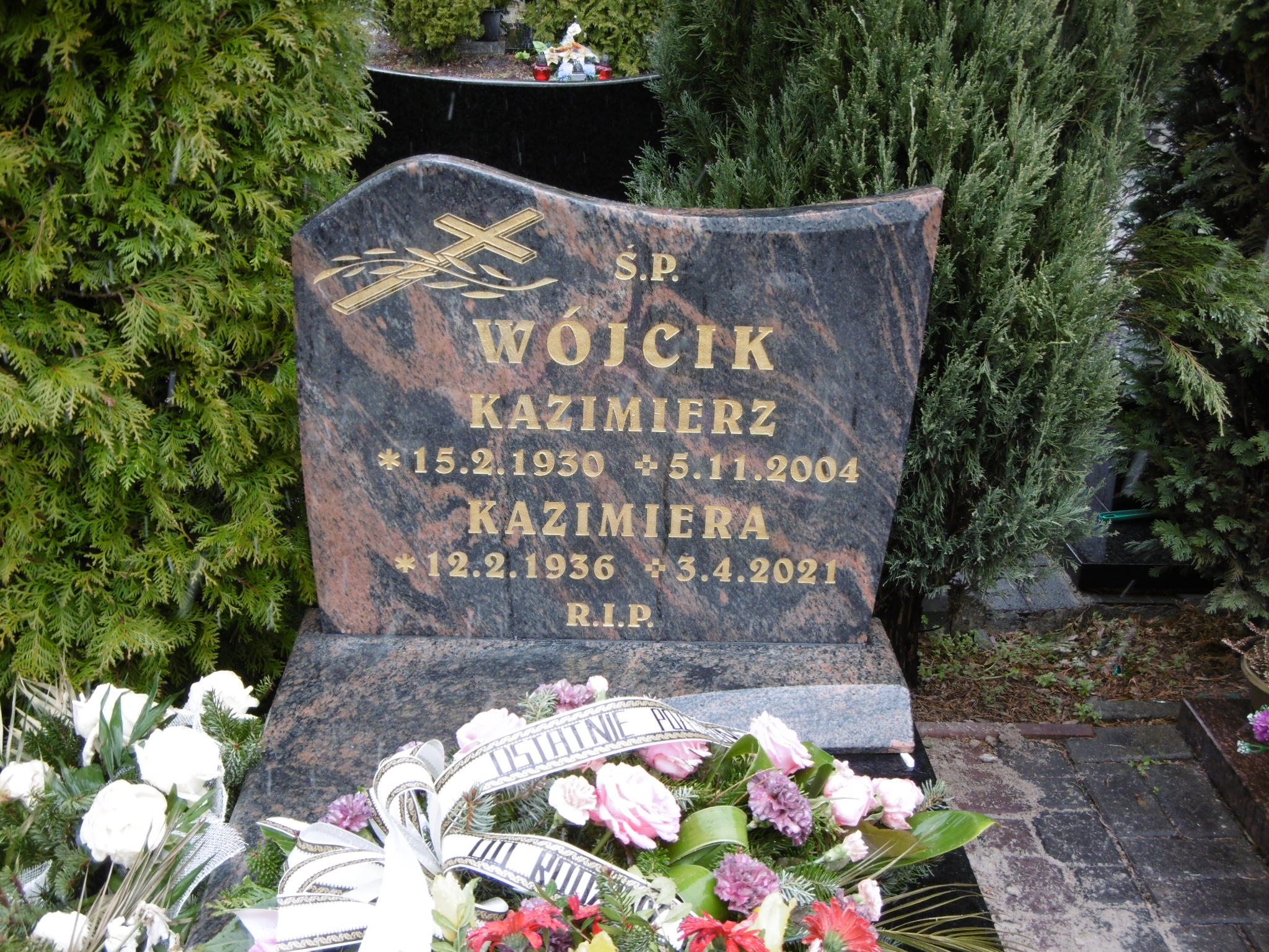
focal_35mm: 43
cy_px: 476
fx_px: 1576
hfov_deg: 43.9
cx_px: 634
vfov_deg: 33.6
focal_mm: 7.7
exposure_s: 1/80
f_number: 3.8
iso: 100
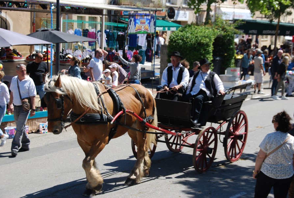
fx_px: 638
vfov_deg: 17.6
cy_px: 99
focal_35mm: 78
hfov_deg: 25.9
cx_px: 147
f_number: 7.1
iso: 100
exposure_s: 1/200
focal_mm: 52
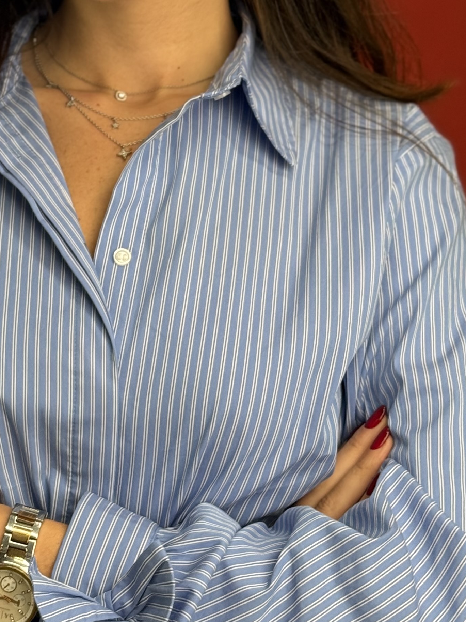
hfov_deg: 13.9
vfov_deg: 18.4
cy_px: 109
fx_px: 1903
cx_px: 99
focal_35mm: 106
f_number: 1.78
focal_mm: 6.76
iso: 80
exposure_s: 1/100
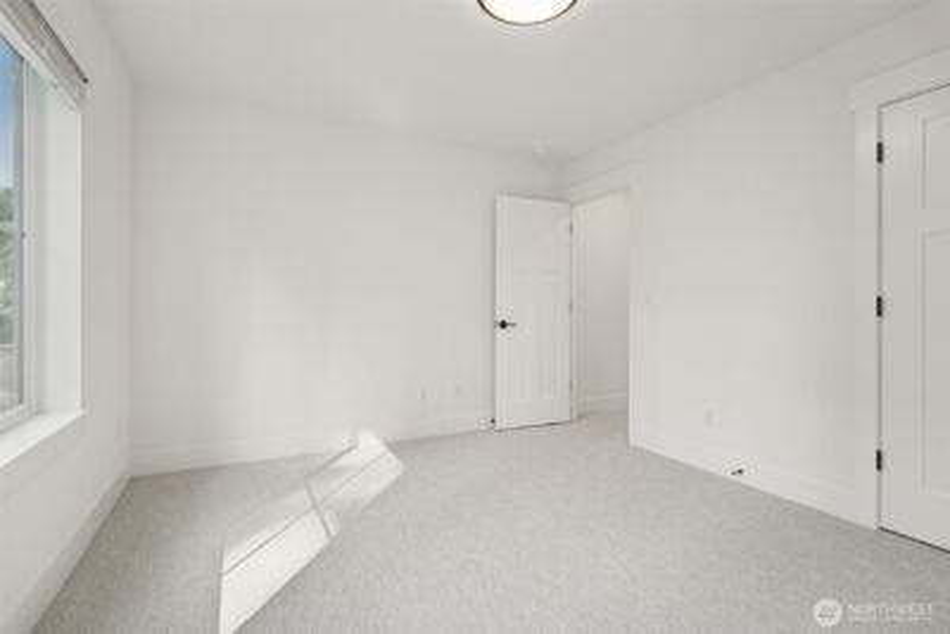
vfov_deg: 73.8
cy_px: 317
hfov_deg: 96.7
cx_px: 475
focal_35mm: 16
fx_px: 422
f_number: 8
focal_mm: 16
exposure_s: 1/80
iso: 1600
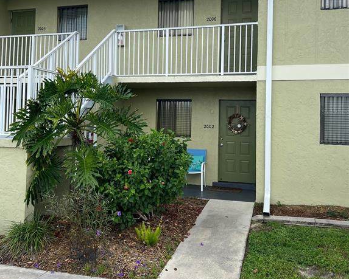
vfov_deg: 43.2
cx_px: 174
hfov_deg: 52.8
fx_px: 351
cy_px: 112
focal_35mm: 34
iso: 50
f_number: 1.5
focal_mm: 5.7
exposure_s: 1/1344
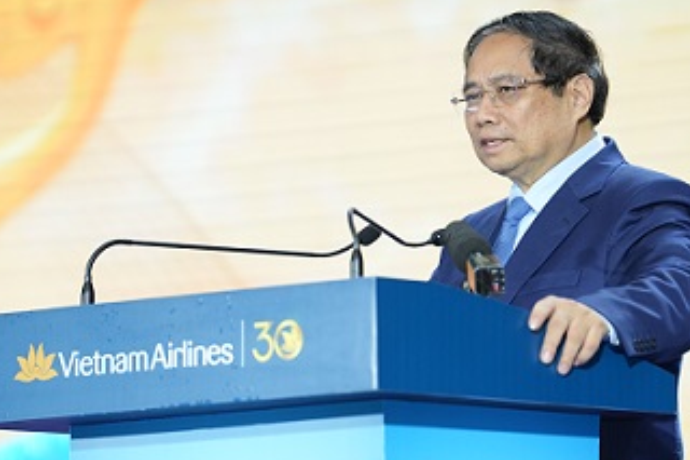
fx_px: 5900
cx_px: 298
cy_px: 265
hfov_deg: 6.7
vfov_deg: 4.5
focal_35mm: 308
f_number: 3.2
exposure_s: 1/200
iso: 1600
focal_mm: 197
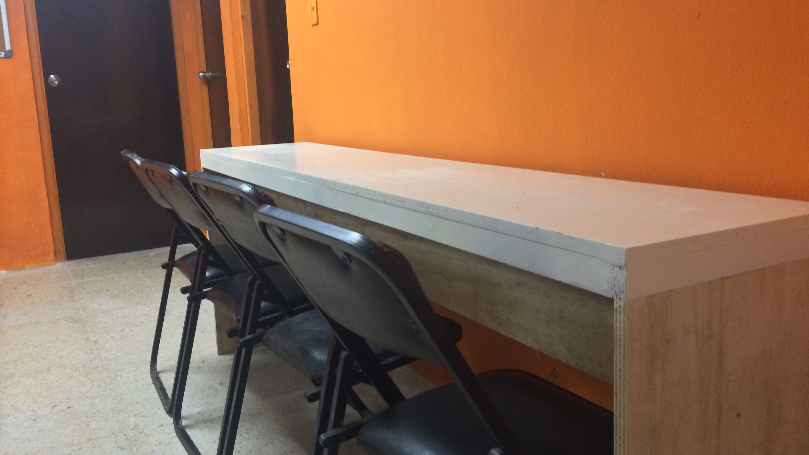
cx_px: 404
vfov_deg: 35.6
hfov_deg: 59.5
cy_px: 216
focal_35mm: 33
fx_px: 708
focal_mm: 4.12
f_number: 2.2
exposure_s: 1/24
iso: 320
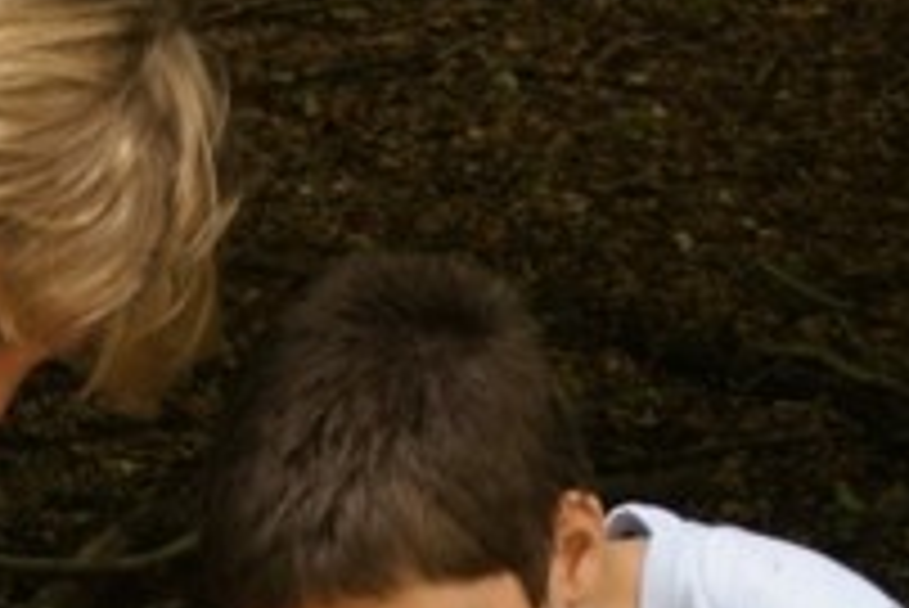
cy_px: 754
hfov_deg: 7.7
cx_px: 306
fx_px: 6771
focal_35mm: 268
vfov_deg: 5.1
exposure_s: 1/80
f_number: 5.6
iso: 160
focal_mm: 45
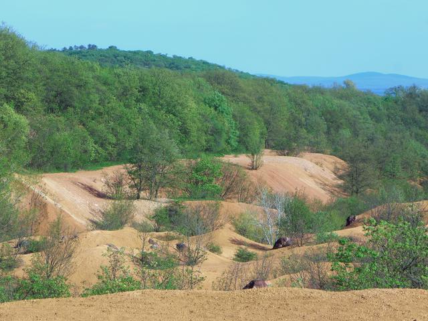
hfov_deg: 12.6
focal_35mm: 157
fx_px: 1941
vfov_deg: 9.5
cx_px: 214
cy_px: 160
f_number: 5
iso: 64
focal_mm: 27.97
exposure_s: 1/320
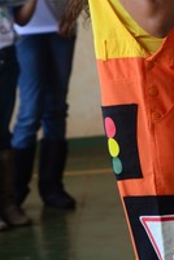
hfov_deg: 3.0
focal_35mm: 453
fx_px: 3285
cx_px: 162
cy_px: -9
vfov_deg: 4.5
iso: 200
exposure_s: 1/100
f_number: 5.6
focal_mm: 135
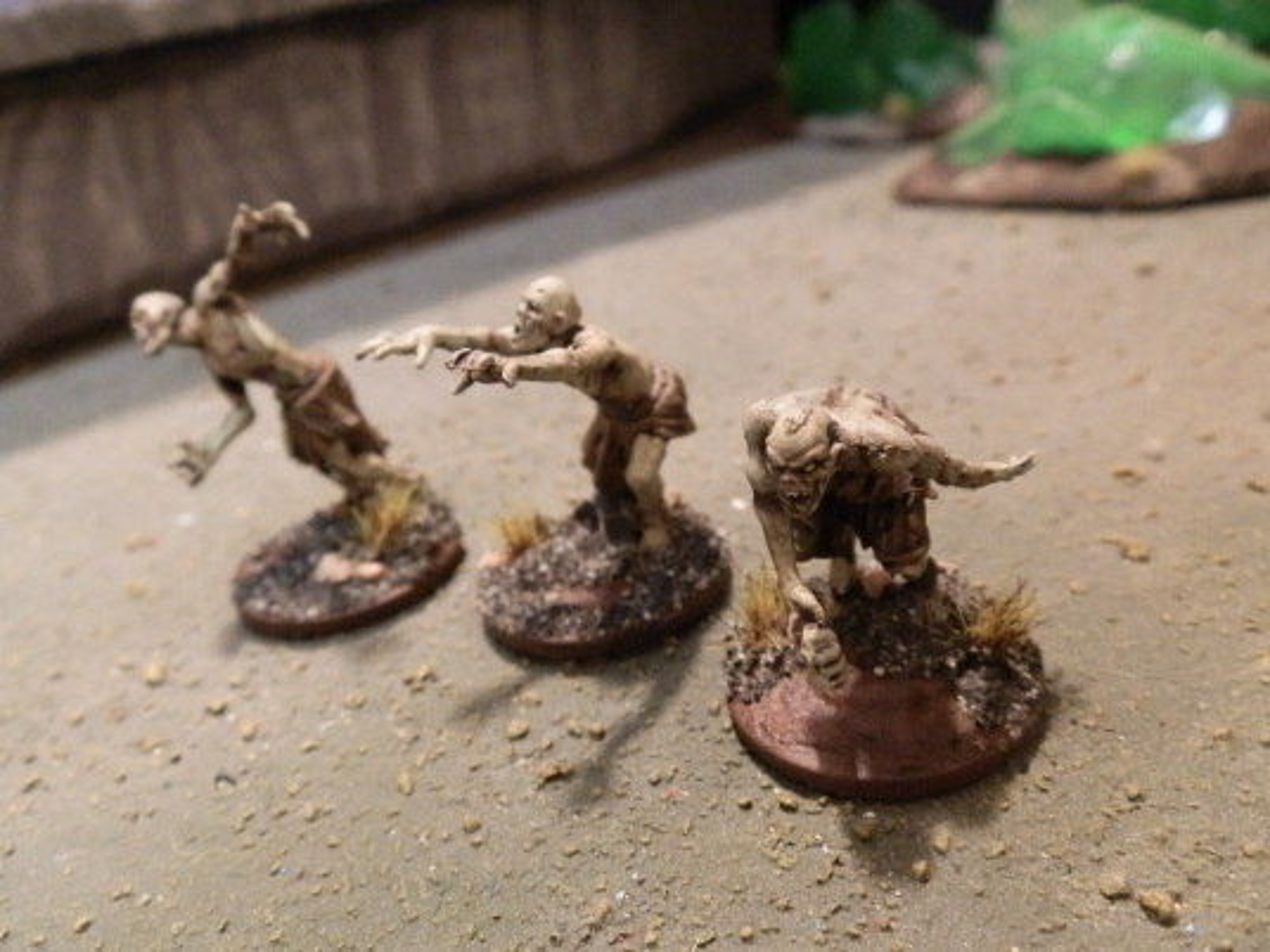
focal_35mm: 28
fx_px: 1027
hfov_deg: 63.4
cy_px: 476
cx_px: 635
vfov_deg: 49.7
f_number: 3.1
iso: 400
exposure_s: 1/50
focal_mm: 5
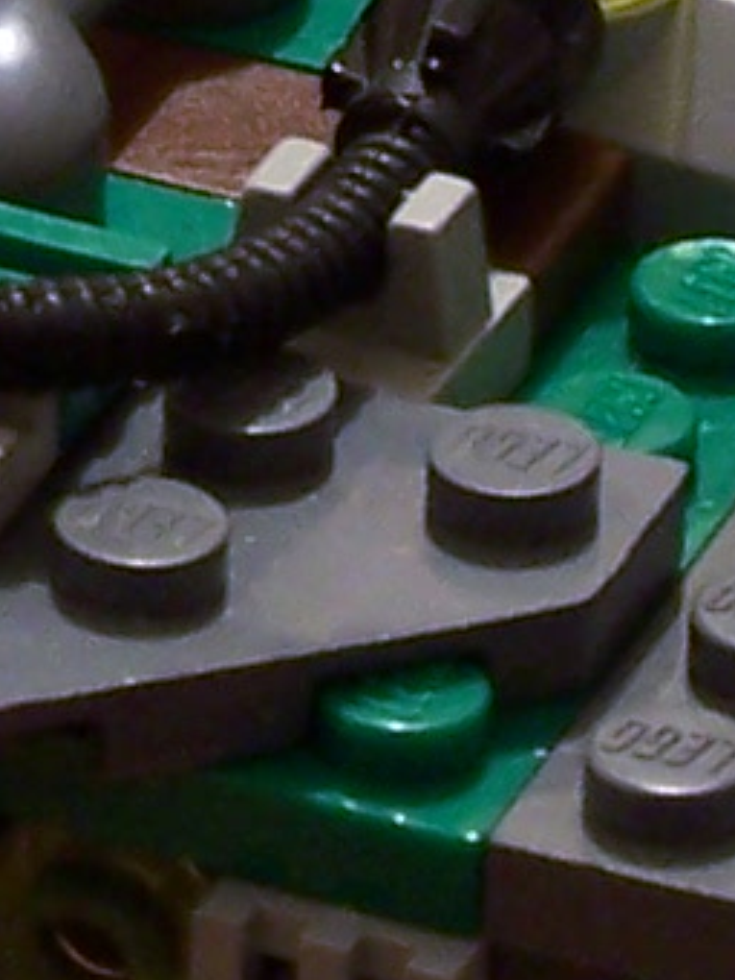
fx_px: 16109
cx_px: 251
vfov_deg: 3.5
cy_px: -790
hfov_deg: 2.6
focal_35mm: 569
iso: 80
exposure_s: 1/2
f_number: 3.2
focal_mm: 12.4
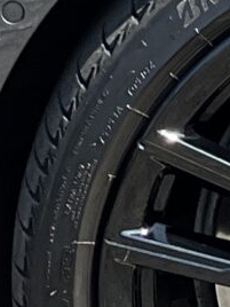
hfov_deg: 2.0
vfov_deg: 2.7
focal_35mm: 736
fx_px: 6520
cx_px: 626
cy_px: -142
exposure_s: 1/151
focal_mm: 9
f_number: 2.8
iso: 32
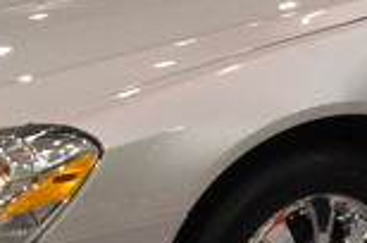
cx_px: 791
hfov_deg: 11.3
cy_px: -21
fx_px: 1638
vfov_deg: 8.4
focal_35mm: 161
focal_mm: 22
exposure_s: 1/50
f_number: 8
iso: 800
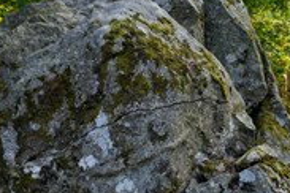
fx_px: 1901
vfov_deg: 5.8
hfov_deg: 8.6
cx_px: 382
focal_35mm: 236
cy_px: 296
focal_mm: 60
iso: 400
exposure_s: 1/125
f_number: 5.6
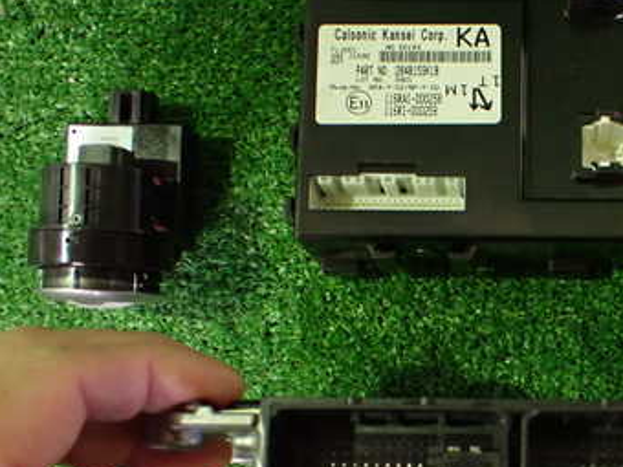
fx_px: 954
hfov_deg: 34.4
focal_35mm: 53
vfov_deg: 27.3
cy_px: 319
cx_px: 548
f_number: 2.3
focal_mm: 5.4
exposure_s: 1/30
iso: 800
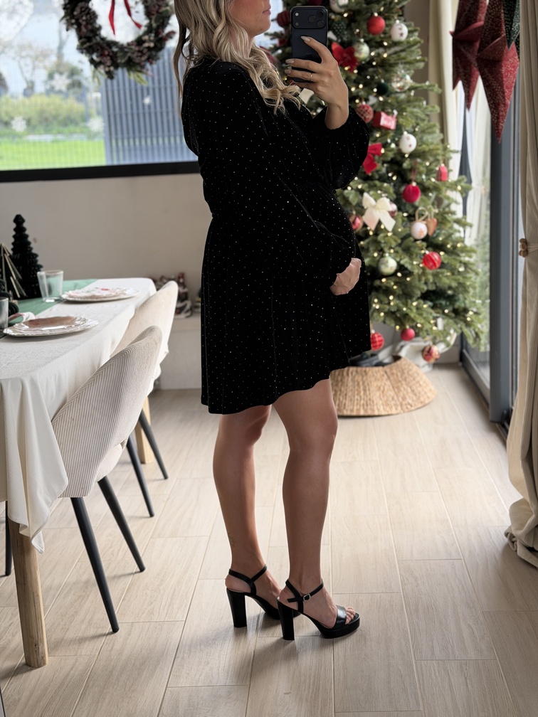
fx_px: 995
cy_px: 358
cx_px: 269
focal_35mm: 48
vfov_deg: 39.7
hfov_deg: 30.3
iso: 64
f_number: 1.78
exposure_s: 1/121
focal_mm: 6.76
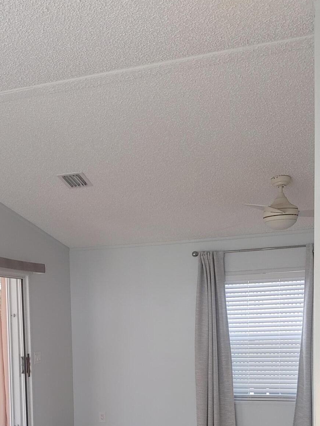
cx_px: 63
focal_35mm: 45
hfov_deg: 31.3
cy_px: 360
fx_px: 555
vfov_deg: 39.8
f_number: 1.8
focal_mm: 4.81
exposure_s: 1/120
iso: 150
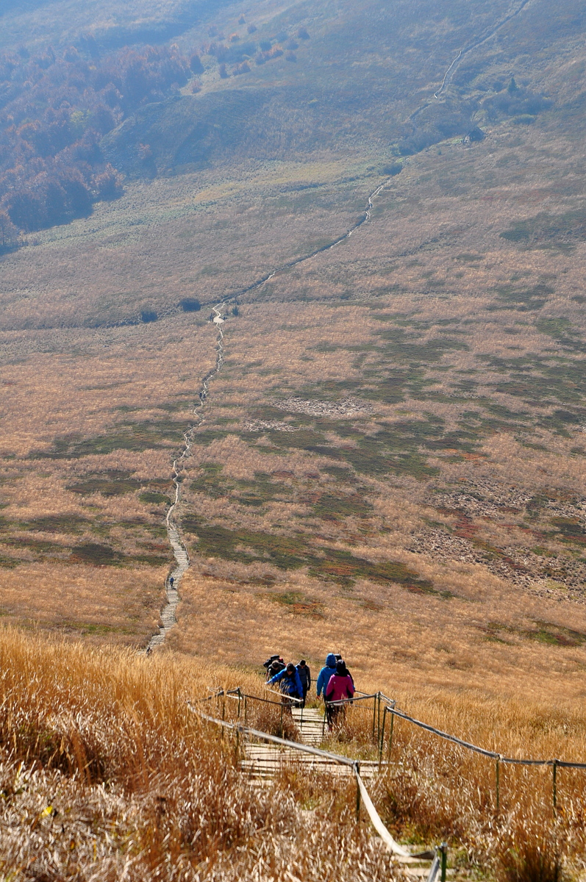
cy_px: 441
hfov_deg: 18.1
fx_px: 1836
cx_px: 293
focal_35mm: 75
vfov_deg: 27.0
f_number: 10
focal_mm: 50
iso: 400
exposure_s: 1/400
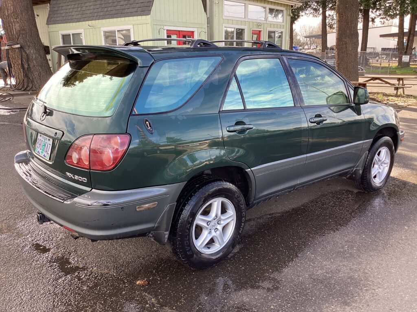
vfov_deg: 45.4
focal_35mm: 31
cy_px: 156
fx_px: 373
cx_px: 208
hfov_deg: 58.4
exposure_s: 1/120
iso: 25
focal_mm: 3.3
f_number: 2.4
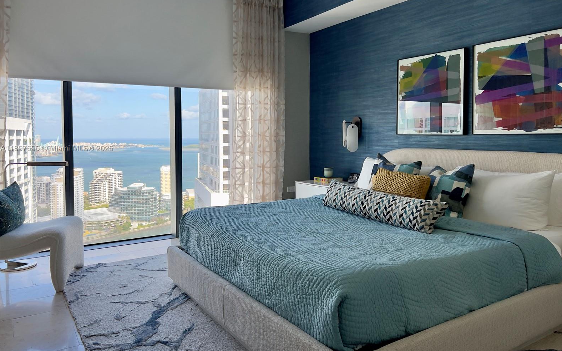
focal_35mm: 28
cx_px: 284
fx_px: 429
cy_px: 149
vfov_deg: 44.4
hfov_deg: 66.5
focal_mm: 5.7
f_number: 1.5
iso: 50
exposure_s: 1/395
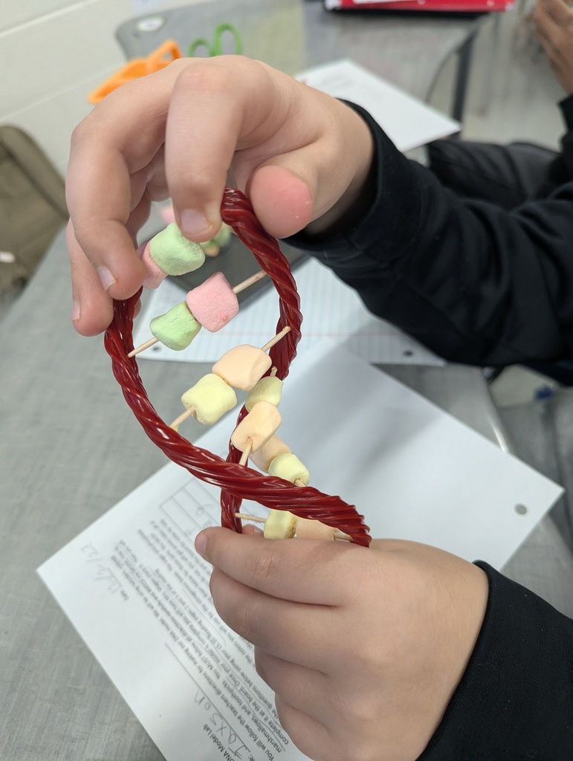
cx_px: 286
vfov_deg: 71.5
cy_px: 380
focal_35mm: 24
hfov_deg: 56.9
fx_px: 528
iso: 237
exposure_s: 1/127
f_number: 1.85
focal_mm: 6.81
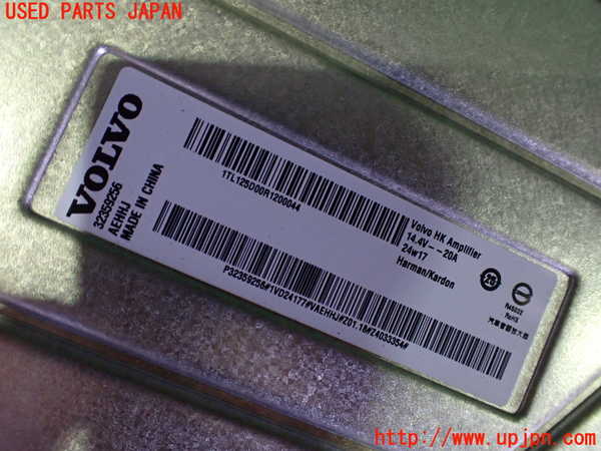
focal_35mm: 30
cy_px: 226
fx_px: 521
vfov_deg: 46.8
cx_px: 300
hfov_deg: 60.0
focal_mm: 5.4
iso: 800
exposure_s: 1/100
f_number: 2.3
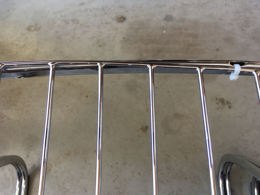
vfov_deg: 48.2
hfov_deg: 61.7
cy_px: 98
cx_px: 130
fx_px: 218
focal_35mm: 29
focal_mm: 4.15
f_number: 2.2
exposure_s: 1/33
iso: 80
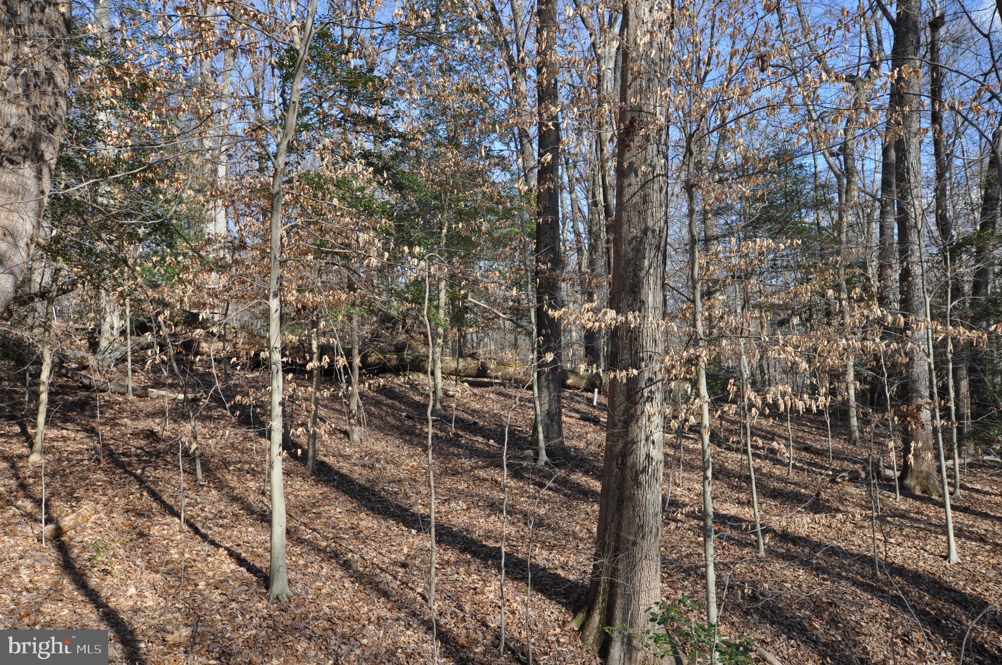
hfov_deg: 62.0
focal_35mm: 30
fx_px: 834
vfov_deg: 43.5
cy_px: 332
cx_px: 501
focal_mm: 20
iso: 200
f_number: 7.1
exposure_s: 1/200
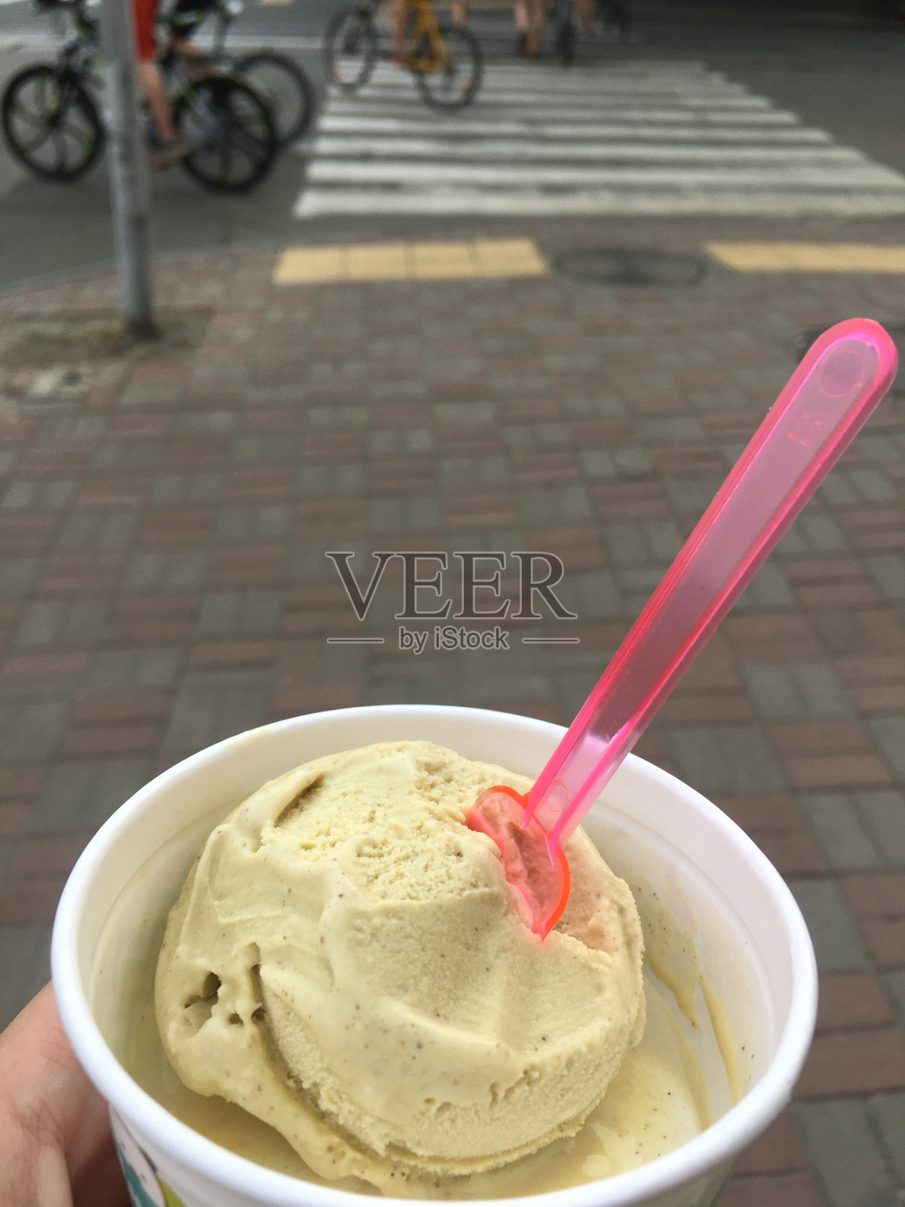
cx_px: 452
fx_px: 1011
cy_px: 604
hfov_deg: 48.2
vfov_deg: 61.7
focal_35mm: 29
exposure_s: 1/343
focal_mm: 4.15
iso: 25
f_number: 2.2
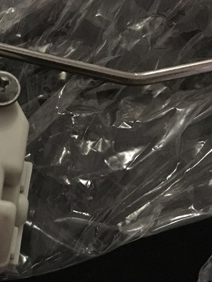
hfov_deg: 18.3
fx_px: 572
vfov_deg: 27.7
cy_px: 122
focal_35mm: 70
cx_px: -119
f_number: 2.2
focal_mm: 4.15
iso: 500
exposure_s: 1/17
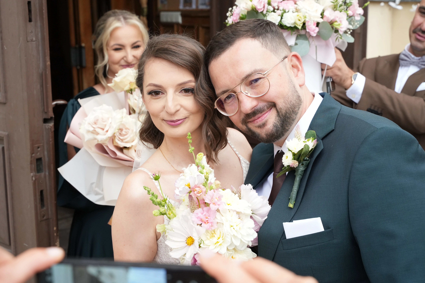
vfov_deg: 26.5
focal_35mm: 51
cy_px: 142
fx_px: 602
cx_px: 212
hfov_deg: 38.9
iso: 2500
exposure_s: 1/800
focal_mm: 51
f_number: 7.1
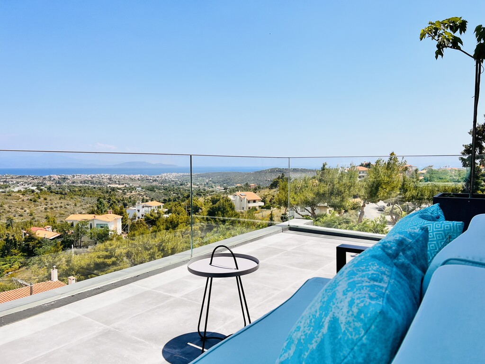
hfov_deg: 67.3
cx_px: 242
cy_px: 182
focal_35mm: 26
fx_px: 364
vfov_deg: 53.1
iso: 50
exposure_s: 1/6211
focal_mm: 5.7
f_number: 1.5
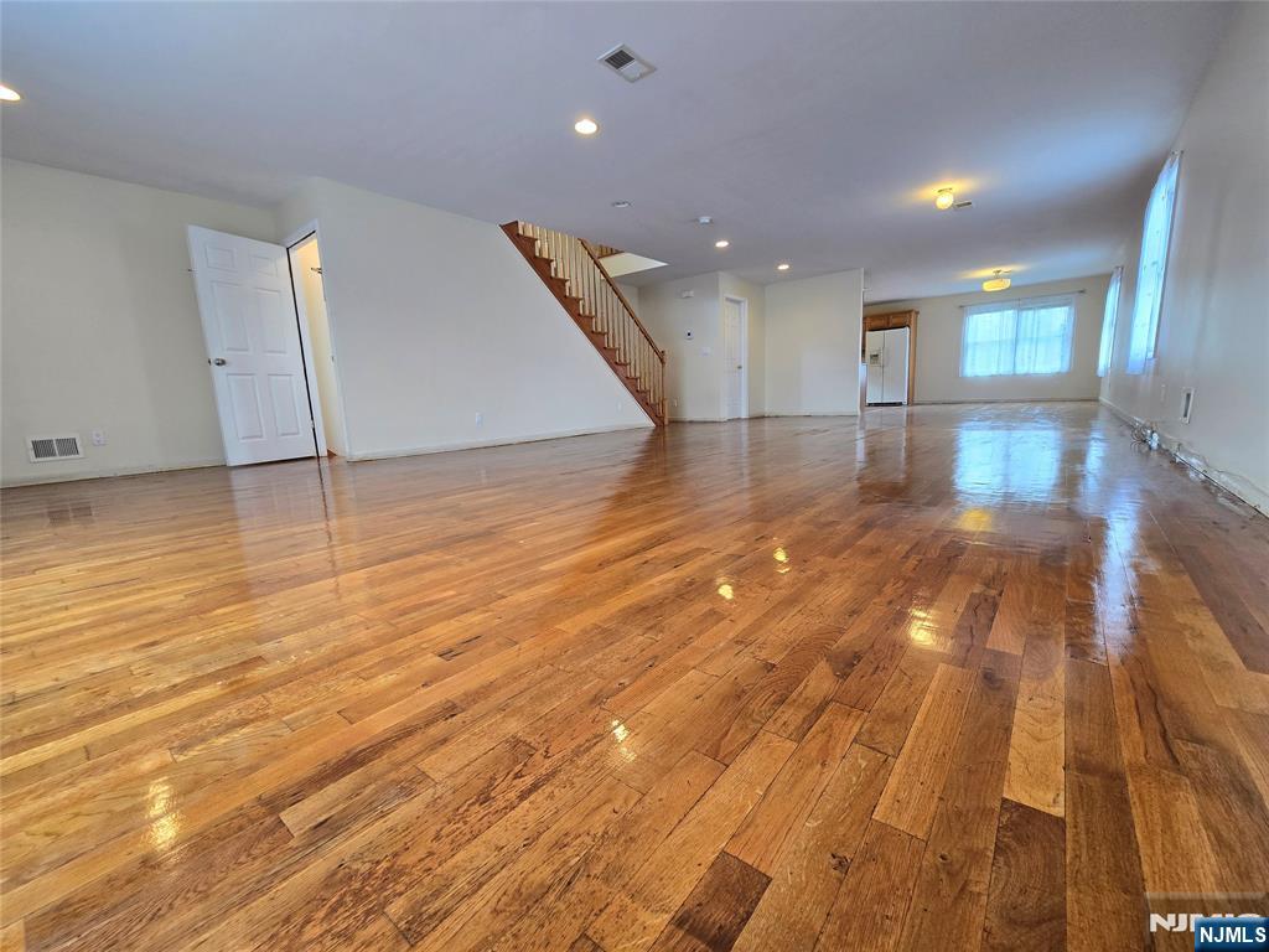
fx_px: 477
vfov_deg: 89.9
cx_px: 634
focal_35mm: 13
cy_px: 476
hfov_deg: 106.2
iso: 100
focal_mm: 2.2
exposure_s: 1/60
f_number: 2.2
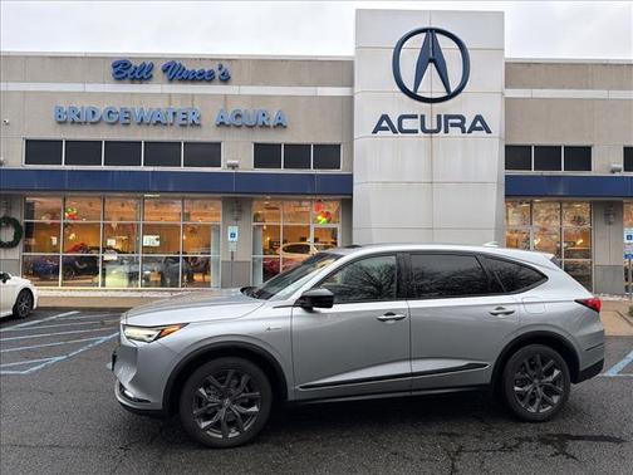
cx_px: 316
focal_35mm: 24
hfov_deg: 71.6
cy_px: 238
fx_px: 439
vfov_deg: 56.8
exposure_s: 1/115
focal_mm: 6.76
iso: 200
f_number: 1.78
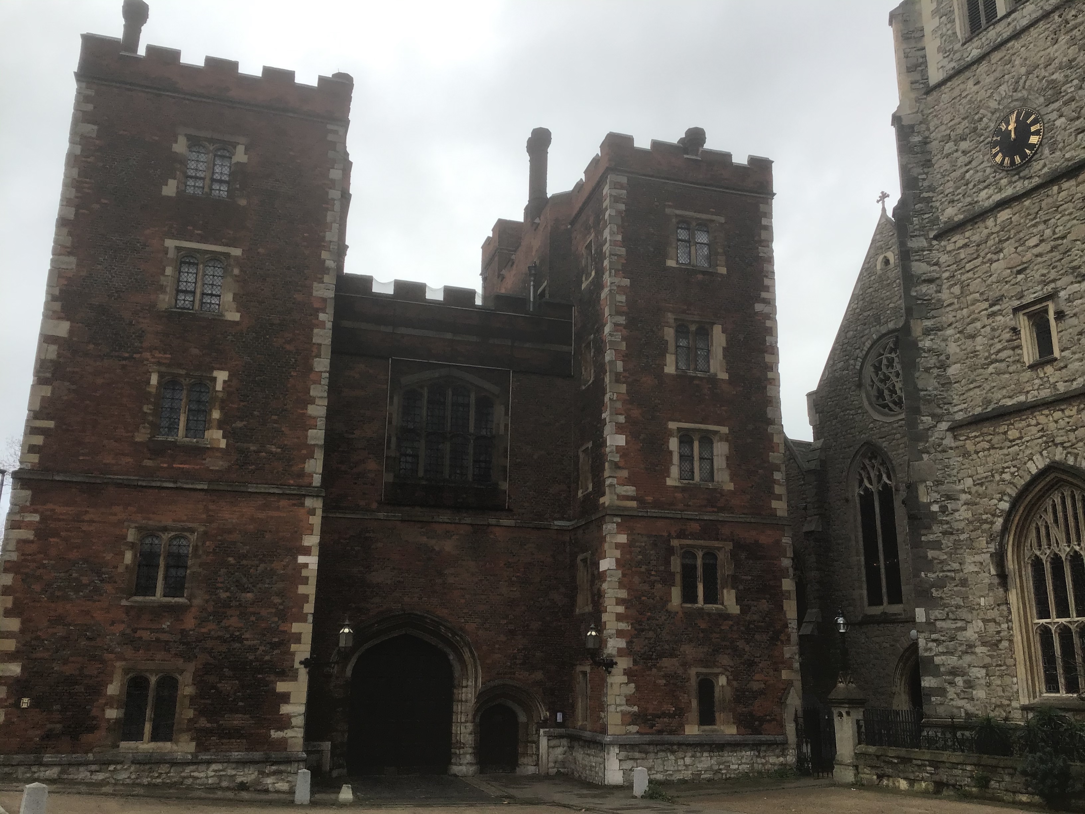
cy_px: 407
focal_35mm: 31
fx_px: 972
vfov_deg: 45.4
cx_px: 542
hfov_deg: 58.4
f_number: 2.4
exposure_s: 1/212
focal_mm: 3.3
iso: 25
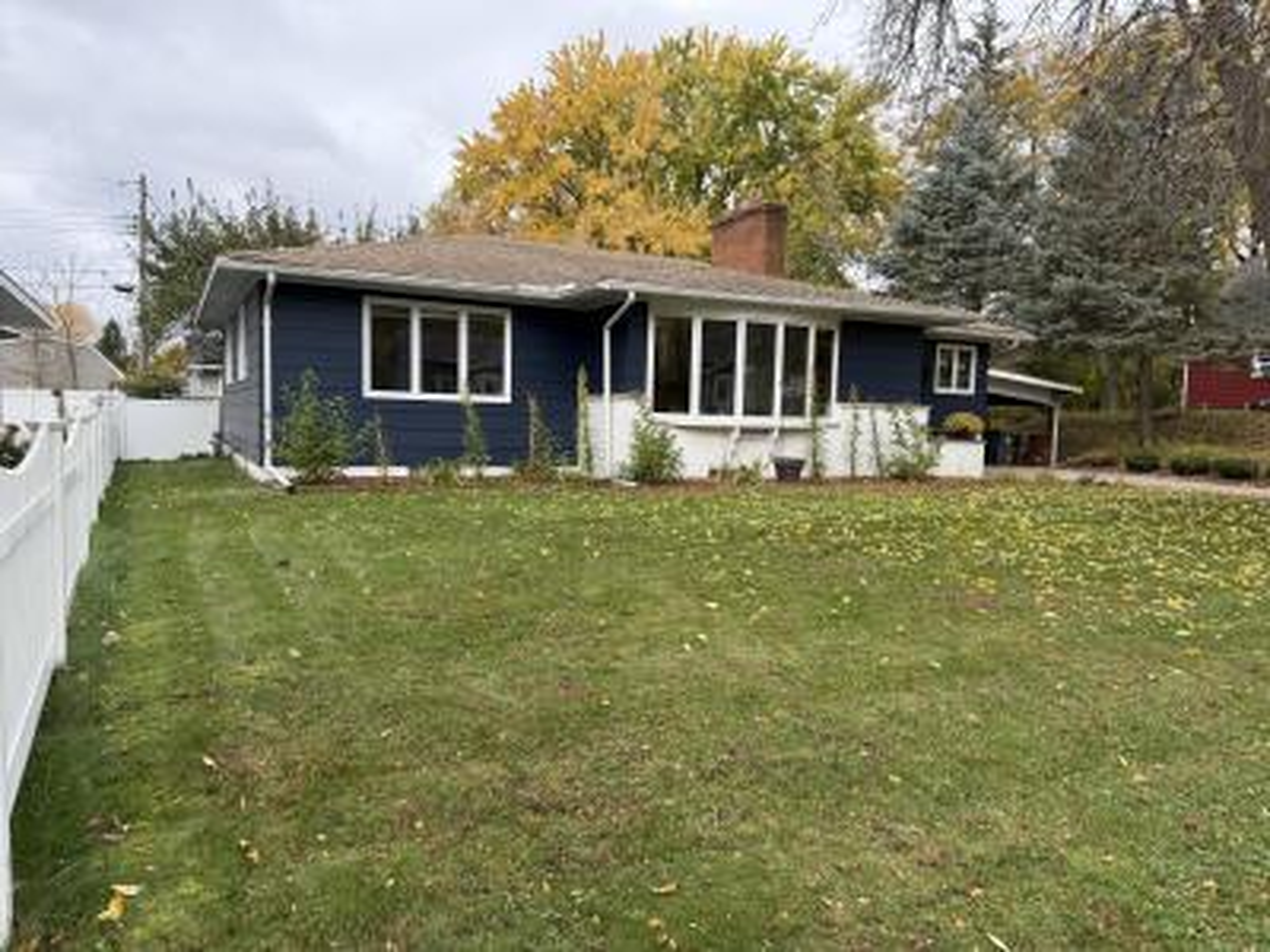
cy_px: 476
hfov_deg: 71.6
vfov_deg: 56.8
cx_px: 635
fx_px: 881
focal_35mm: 24
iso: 100
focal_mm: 6.76
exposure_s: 1/1292
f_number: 1.78
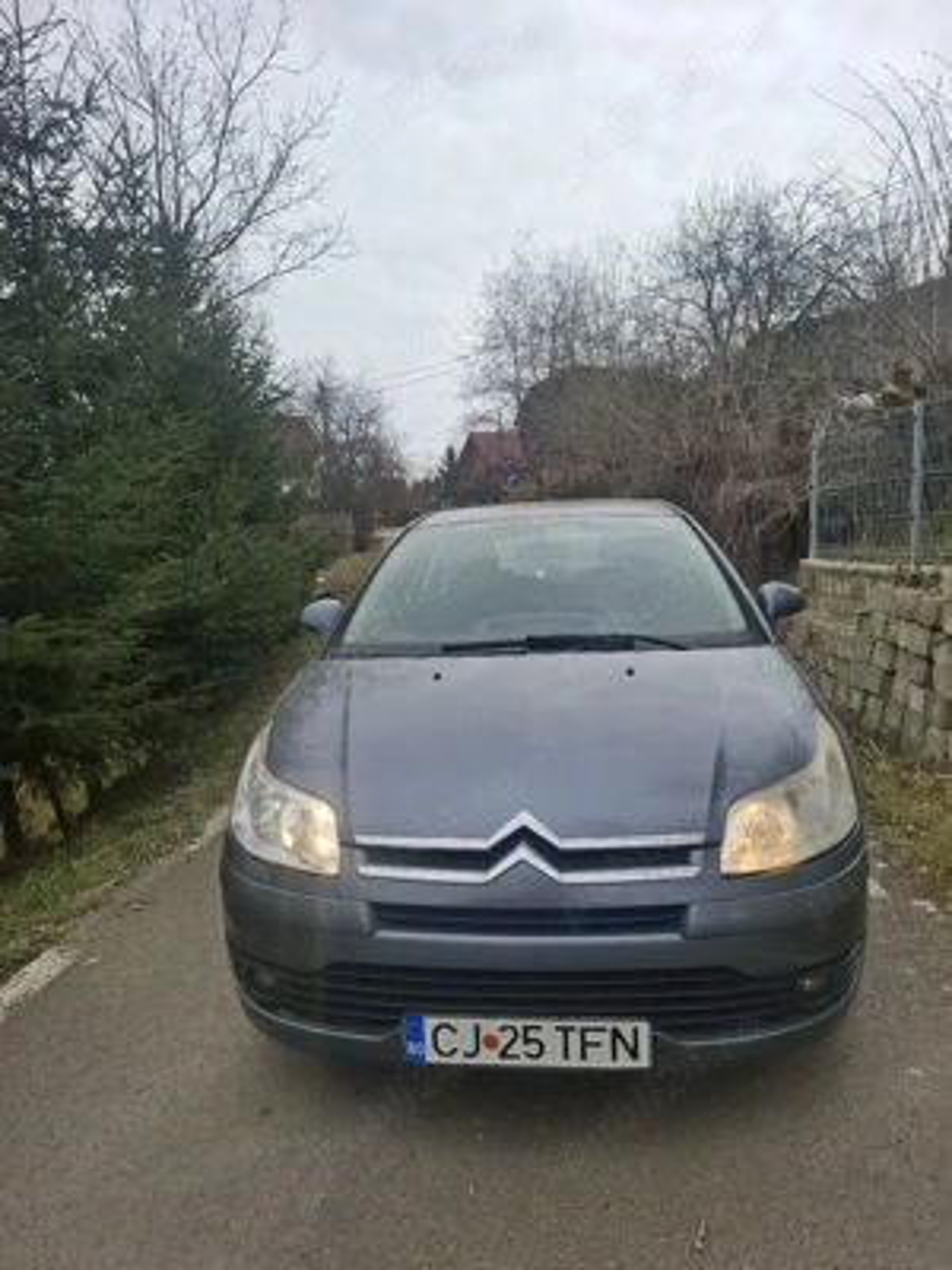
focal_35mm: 23
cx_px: 476
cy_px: 635
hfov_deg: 58.9
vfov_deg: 73.9
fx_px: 843
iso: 50
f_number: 1.8
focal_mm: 5.54
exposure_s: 1/2000
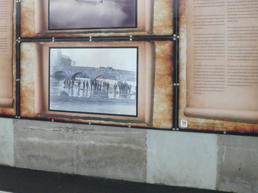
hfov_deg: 32.6
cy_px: 62
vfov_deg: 25.1
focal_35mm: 58
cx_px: 63
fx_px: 432
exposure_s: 1/500
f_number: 2.8
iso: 100
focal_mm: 4.6
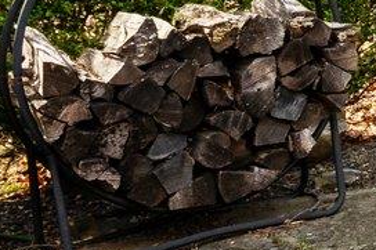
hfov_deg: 12.4
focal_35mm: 128
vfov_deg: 10.2
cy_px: -160
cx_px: 922
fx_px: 1336
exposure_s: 1/125
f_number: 7.1
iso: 160
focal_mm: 17
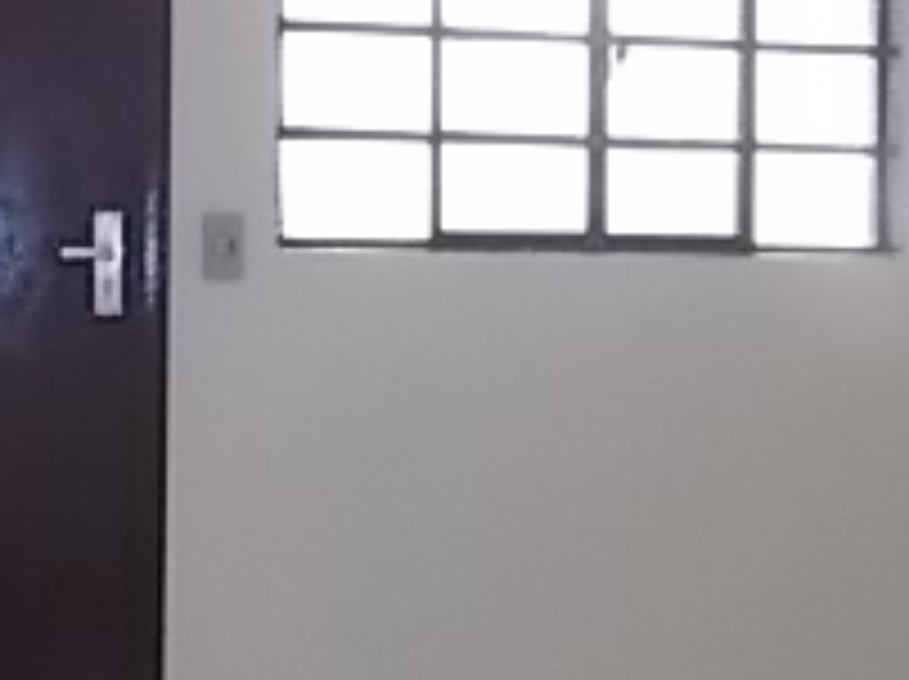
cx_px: 338
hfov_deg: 26.6
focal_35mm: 73
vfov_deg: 20.1
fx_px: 1915
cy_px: 270
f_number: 3.1
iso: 250
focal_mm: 4
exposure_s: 1/30
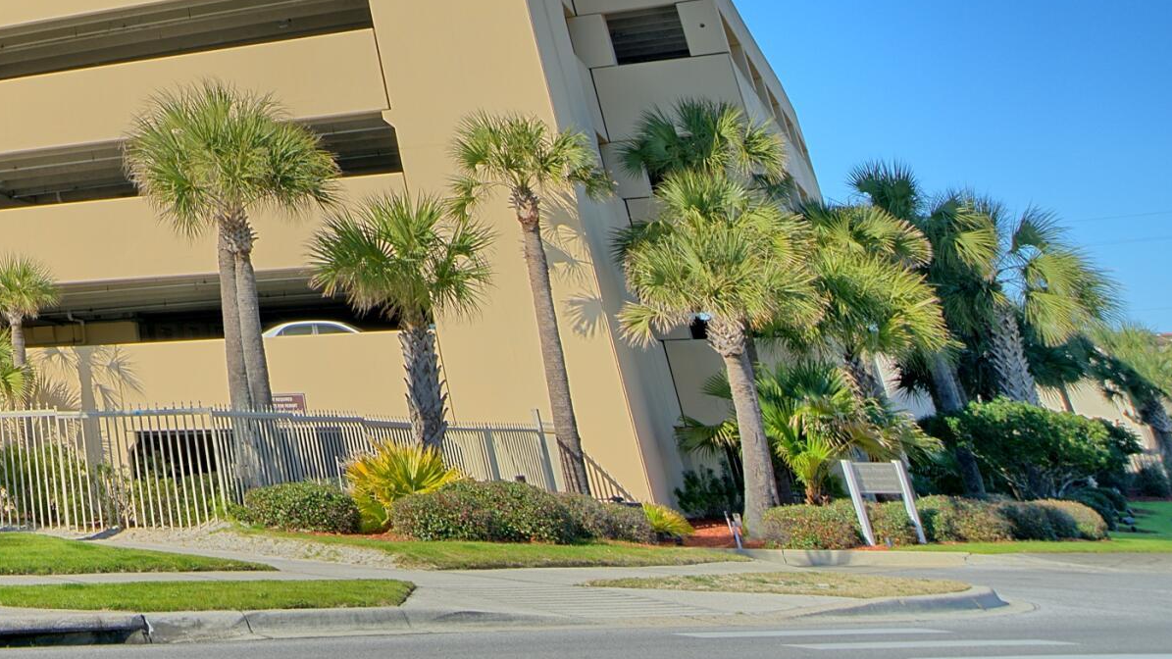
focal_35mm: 50
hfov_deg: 32.8
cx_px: -281
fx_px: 1554
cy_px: -297
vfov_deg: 20.8
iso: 100
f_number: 8
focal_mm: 19
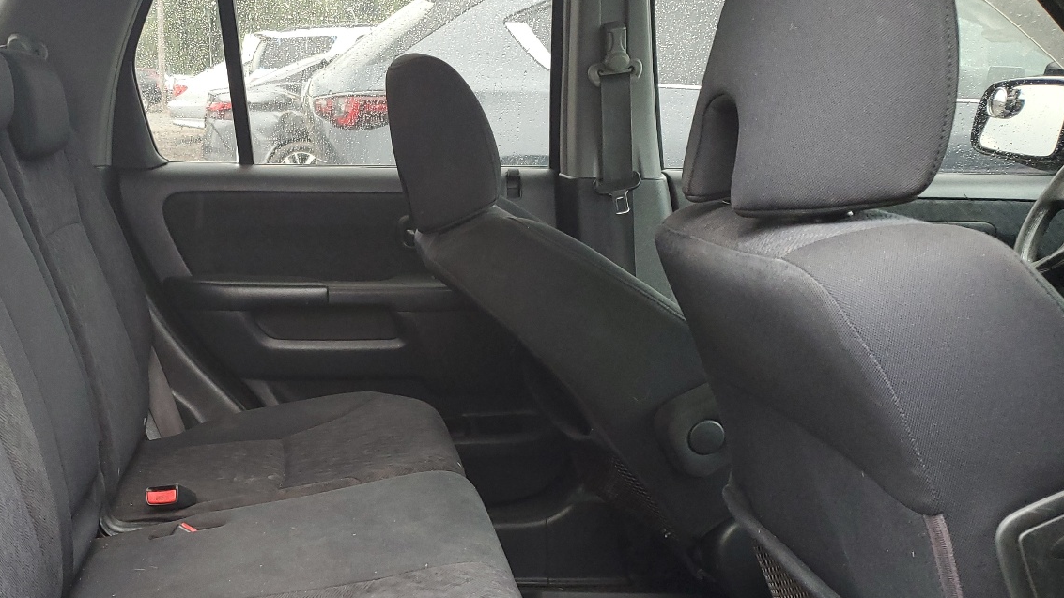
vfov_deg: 29.0
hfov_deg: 49.4
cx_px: 336
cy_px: 479
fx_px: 1128
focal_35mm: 40
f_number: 1.5
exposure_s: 1/60.2
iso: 128
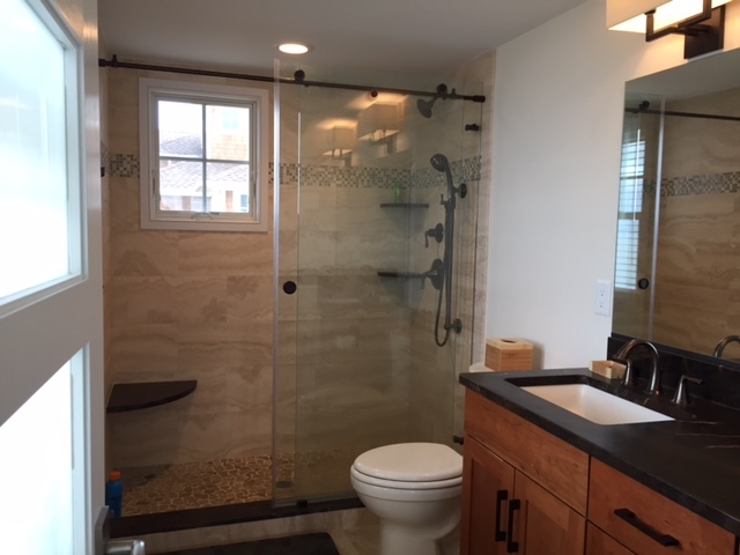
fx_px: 620
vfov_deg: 48.2
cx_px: 370
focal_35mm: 29
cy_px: 278
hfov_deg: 61.7
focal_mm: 4.15
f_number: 2.2
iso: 32
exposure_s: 1/40
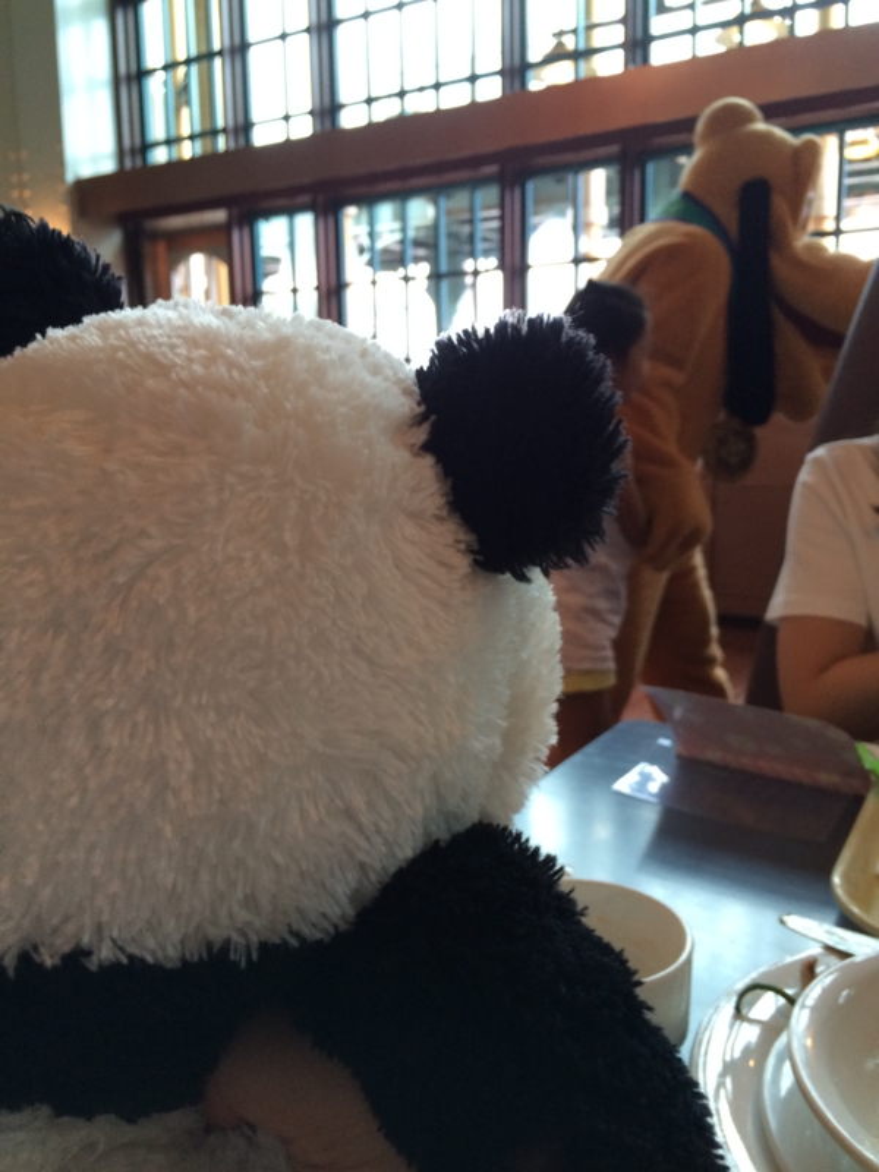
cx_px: 440
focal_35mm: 29
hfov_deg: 48.2
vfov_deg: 61.7
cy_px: 586
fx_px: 982
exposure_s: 1/30
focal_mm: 4.15
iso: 64
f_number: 2.2
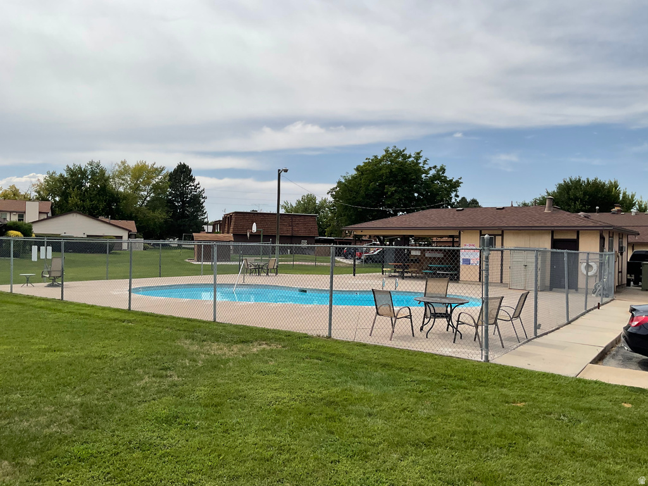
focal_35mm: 29
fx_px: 543
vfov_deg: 48.2
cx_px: 324
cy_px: 243
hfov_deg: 61.7
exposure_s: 1/3534
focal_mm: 3
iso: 16
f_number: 1.8
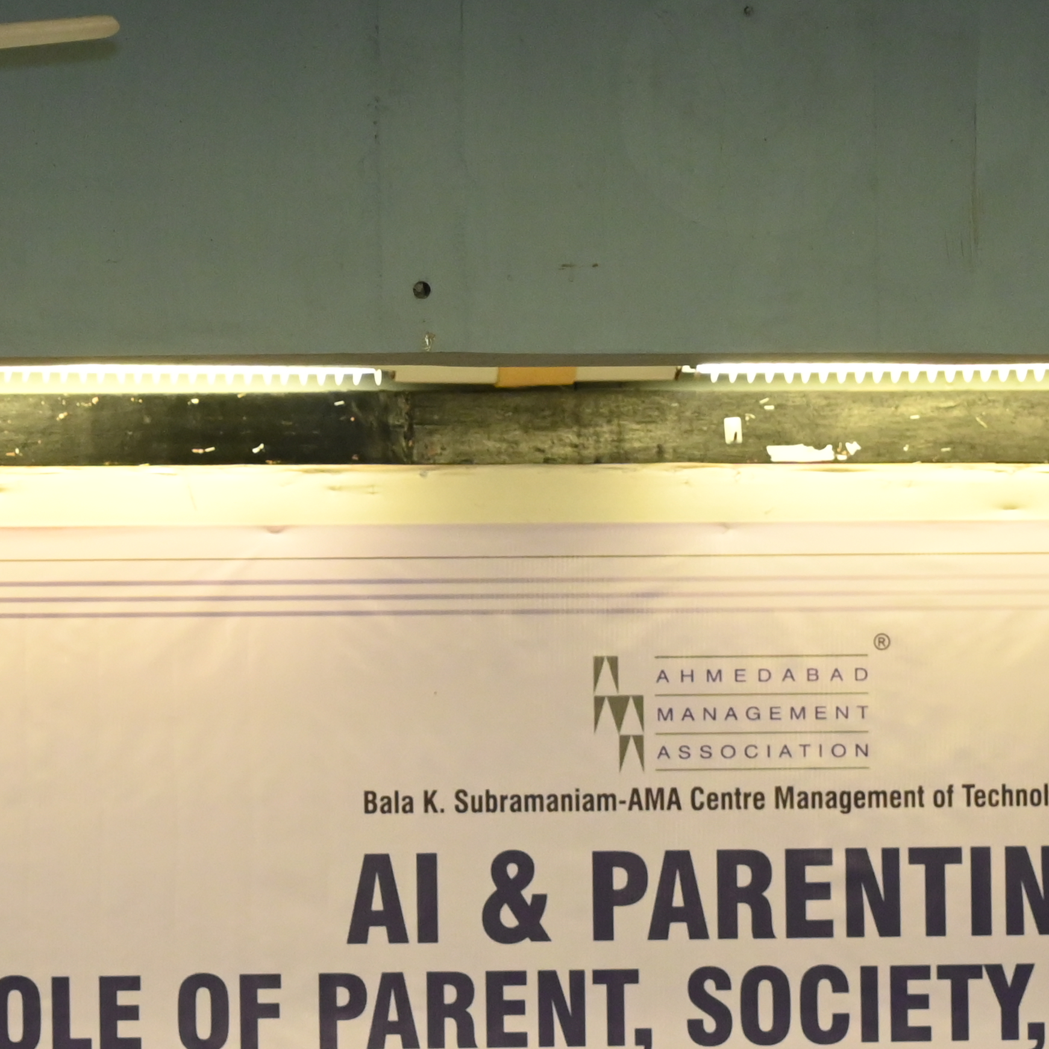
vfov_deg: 4.9
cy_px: 962
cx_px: 493
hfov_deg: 4.9
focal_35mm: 354
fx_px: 12137
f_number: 4
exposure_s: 1/160
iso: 3200
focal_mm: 120
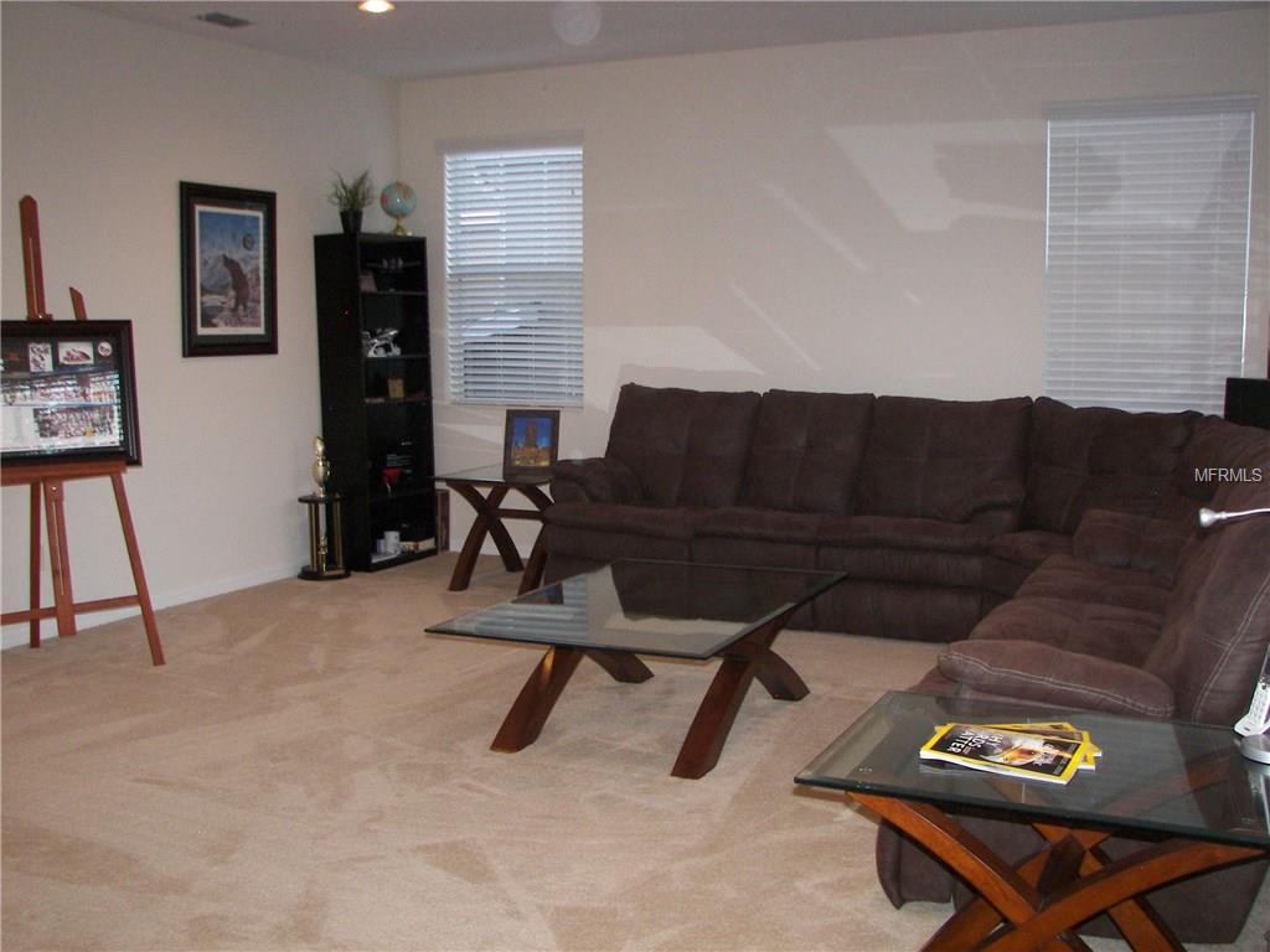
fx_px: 1321
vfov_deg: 39.7
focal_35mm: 36
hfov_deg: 51.4
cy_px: 476
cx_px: 635
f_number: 2.8
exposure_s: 1/30
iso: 160
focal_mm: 6
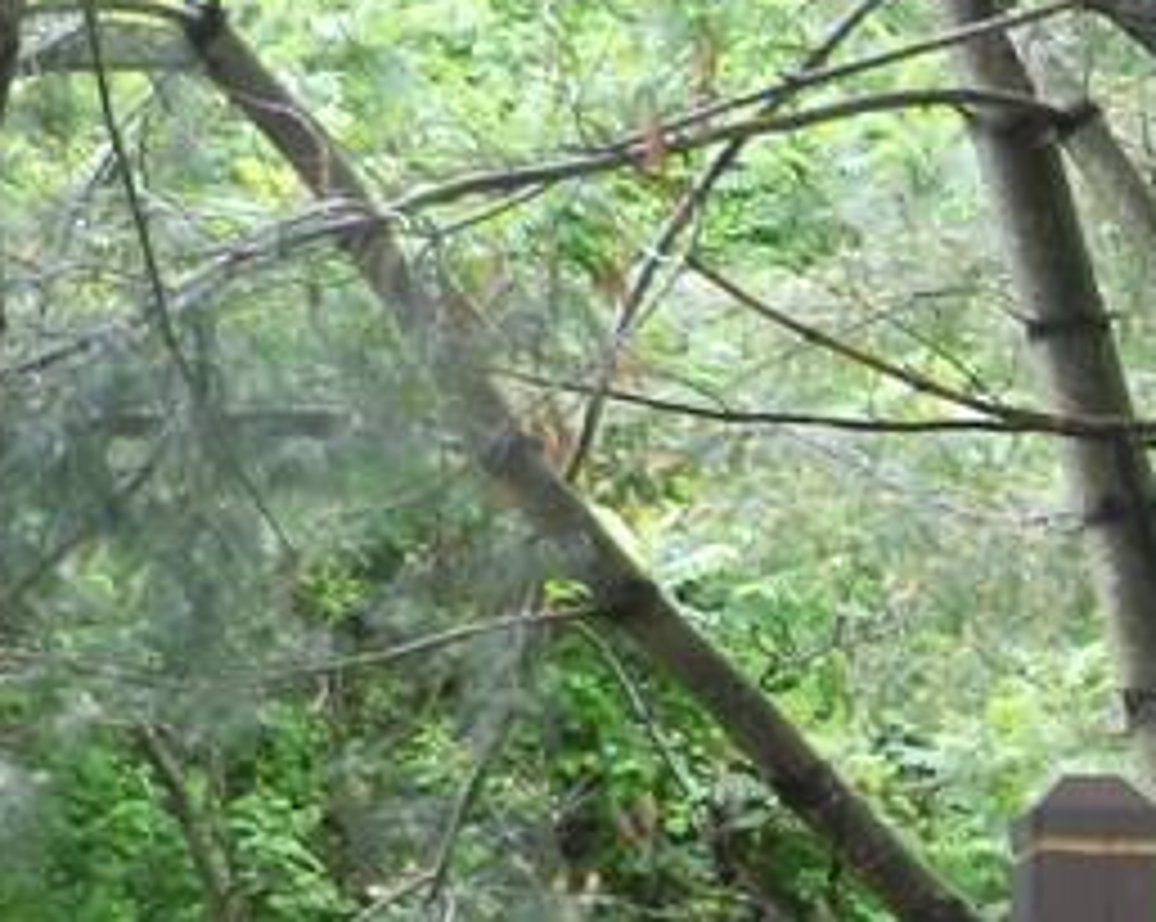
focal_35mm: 179
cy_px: 1156
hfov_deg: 10.3
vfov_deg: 8.5
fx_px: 6117
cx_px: 1984
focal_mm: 8.1
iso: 200
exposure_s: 1/30
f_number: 4.2
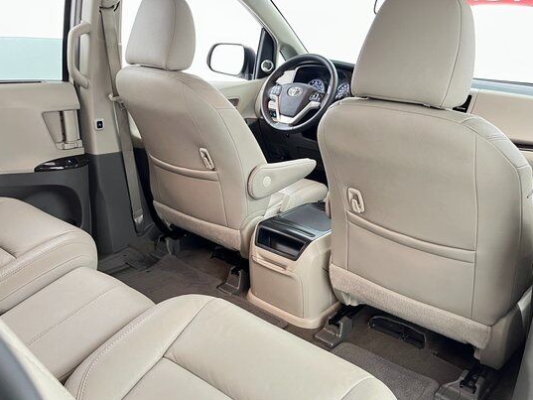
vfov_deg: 45.5
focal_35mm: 31
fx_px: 477
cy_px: 205
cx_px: 288
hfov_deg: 58.3
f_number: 1.6
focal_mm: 5.1
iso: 500
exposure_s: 1/30
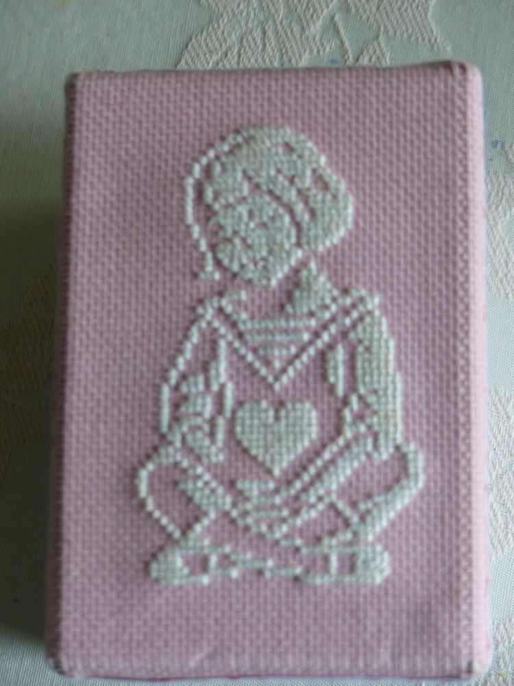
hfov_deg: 16.6
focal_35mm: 89
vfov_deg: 22.0
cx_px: 257
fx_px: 1762
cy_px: 343
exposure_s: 1/60
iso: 200
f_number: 2.8
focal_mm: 16
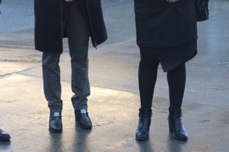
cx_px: 188
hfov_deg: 19.3
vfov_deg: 12.8
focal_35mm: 105
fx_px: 667
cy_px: -19
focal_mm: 27
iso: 200
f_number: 2.8
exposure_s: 1/120
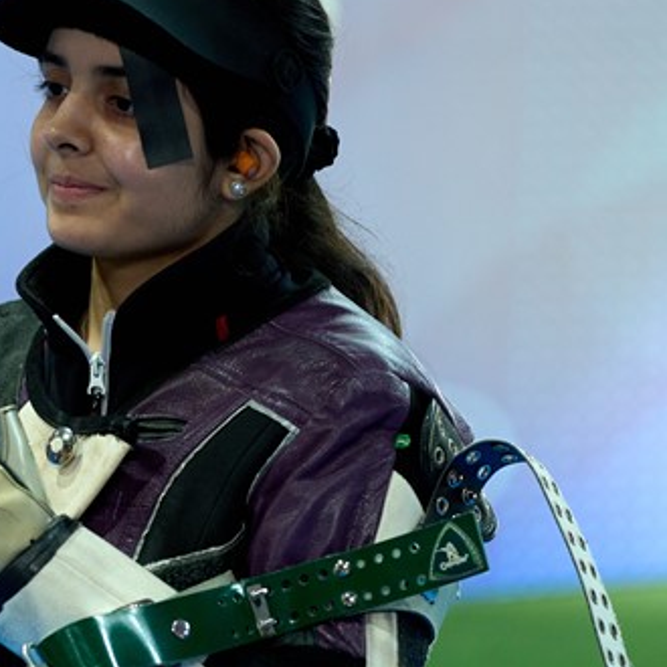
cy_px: 313
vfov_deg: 4.7
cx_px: 5
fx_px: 8088
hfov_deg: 4.7
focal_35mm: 371
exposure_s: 1/200
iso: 2500
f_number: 5.6
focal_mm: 200
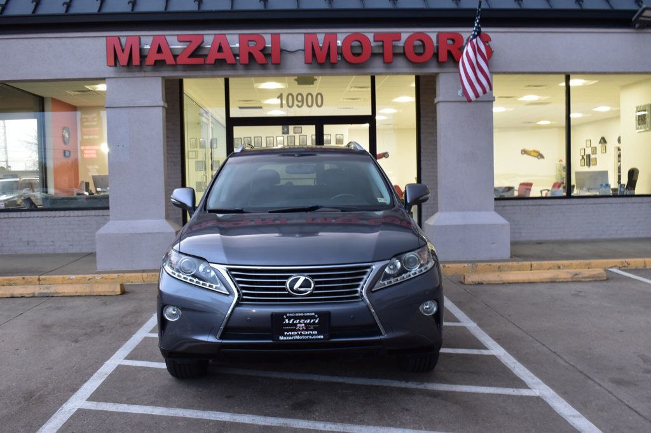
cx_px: 326
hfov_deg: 53.1
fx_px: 651
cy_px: 216
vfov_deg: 36.8
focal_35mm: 36
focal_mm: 24
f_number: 6.3
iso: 400
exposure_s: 1/20
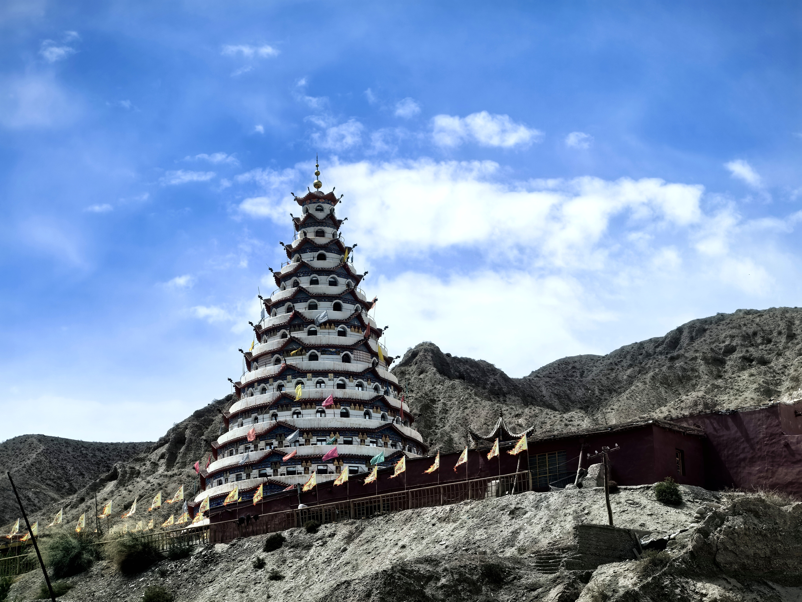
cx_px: 401
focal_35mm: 95
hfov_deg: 20.7
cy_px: 301
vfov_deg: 15.6
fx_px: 2201
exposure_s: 1/762
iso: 50
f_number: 3
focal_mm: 14.6
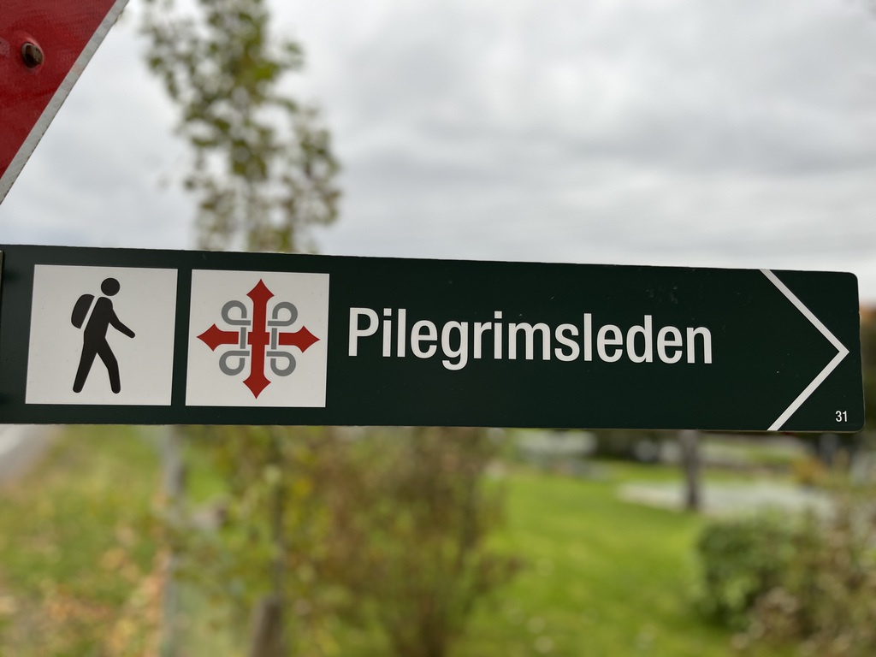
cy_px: 328
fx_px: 658
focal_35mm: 26
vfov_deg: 53.1
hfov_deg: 67.3
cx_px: 438
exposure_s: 1/121
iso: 64
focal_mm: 5.1
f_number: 1.6
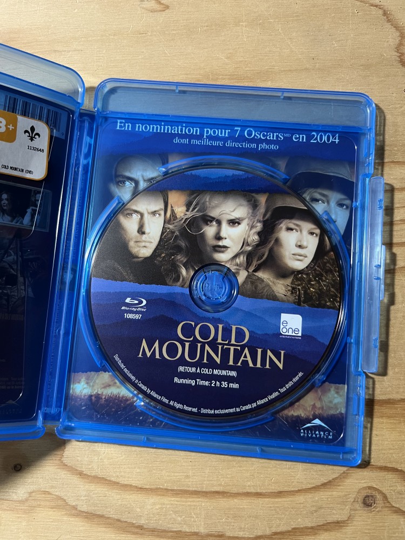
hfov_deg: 53.1
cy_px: 270
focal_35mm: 26
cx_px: 202
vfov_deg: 67.3
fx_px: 406
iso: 160
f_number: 1.6
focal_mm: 5.1
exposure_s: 1/60
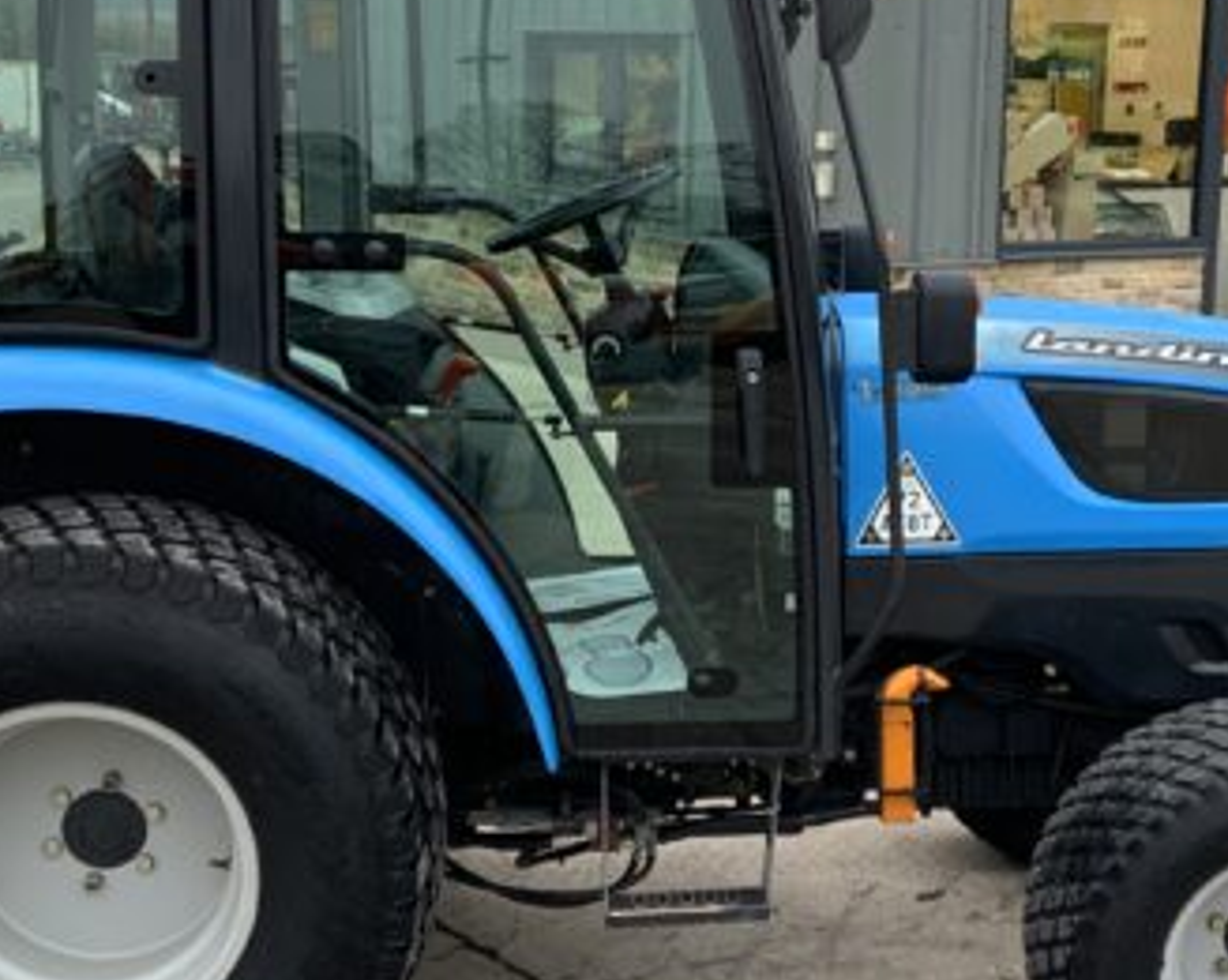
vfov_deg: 23.5
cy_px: 456
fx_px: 2360
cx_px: 781
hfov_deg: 29.0
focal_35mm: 65
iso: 50
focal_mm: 3
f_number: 1.8
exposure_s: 1/122
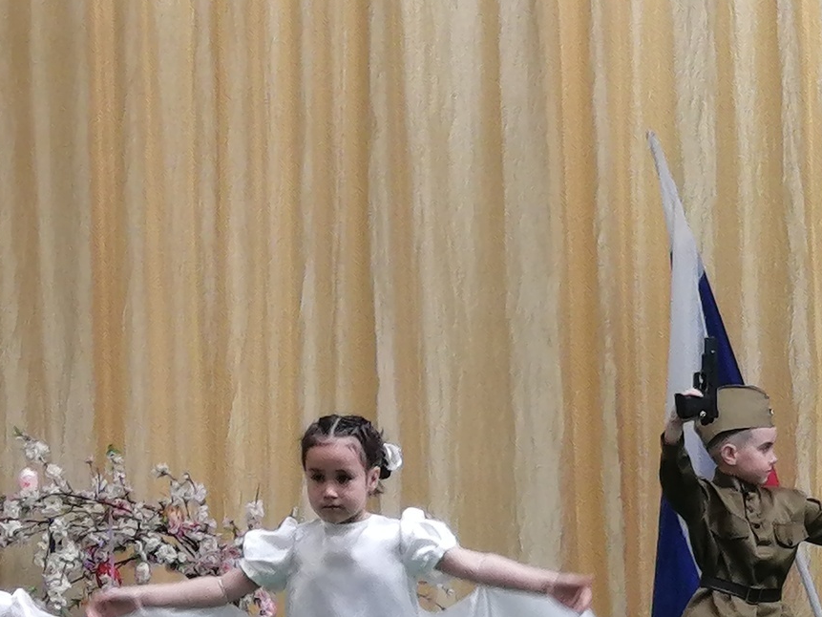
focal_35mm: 158
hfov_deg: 12.3
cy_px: 504
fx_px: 3752
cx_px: 867
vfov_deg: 9.4
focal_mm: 3.62
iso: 50
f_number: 1.8
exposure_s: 1/60
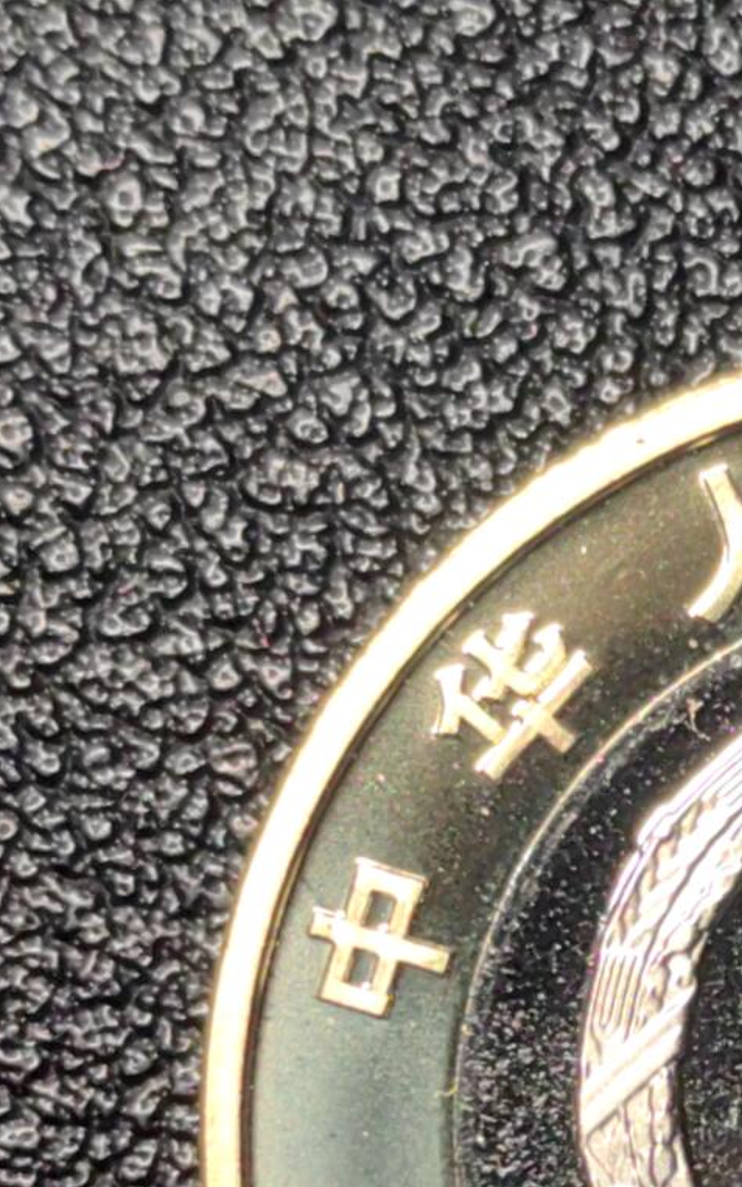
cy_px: 1100
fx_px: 4852
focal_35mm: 150
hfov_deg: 8.6
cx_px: 964
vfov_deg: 13.8
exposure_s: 1/206
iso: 50
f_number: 2
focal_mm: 5.75
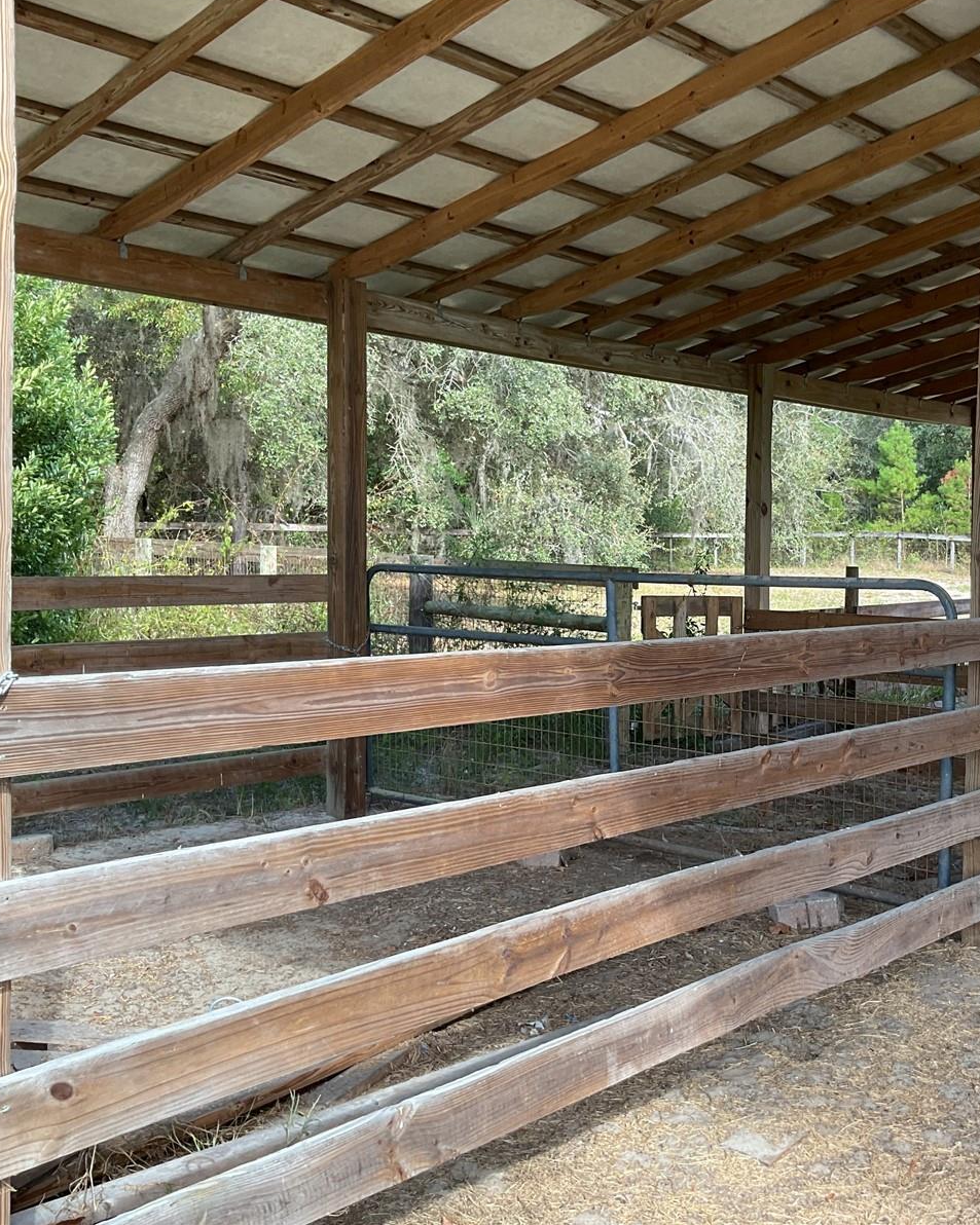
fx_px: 1378
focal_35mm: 38
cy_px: 609
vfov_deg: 47.9
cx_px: 740
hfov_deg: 38.1
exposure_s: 1/128
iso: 16
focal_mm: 3
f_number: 1.8
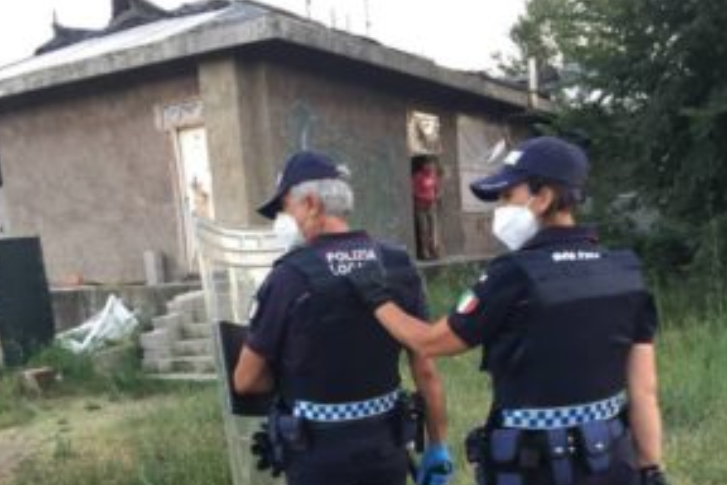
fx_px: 888
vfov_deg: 28.9
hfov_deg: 44.5
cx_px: 360
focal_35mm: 44
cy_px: 465
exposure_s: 1/33
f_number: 2.2
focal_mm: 4.15
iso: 80
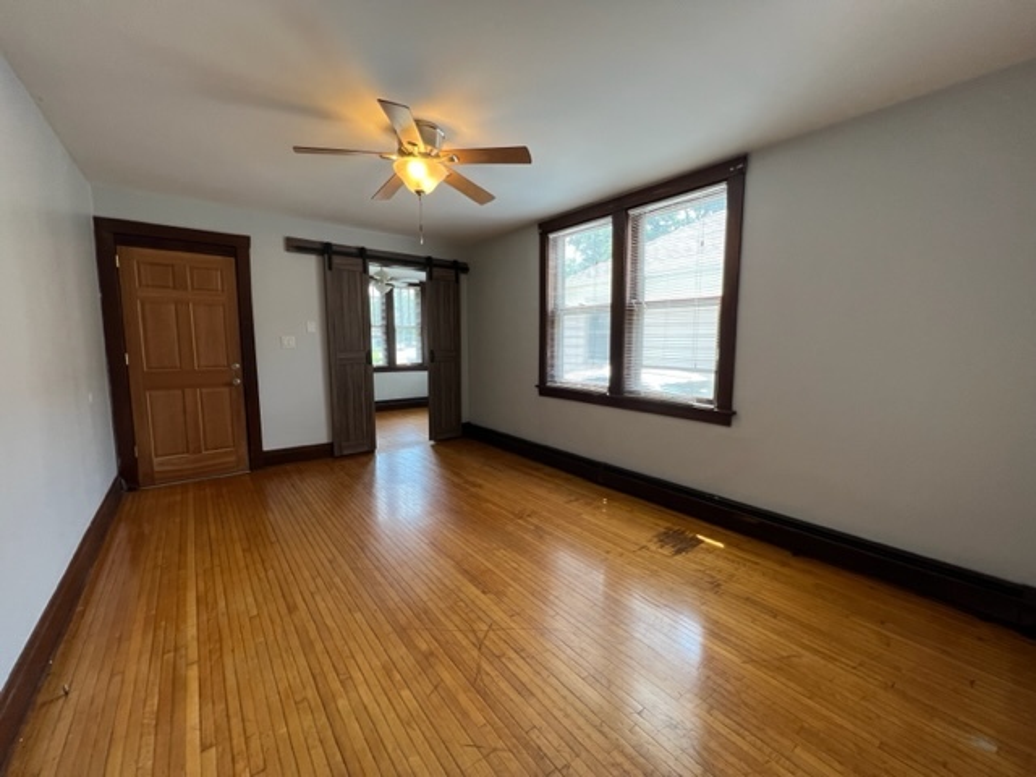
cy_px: 388
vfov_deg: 89.9
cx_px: 518
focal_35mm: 13
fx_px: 389
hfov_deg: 106.2
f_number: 1.8
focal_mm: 1.57
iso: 64
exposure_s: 1/120
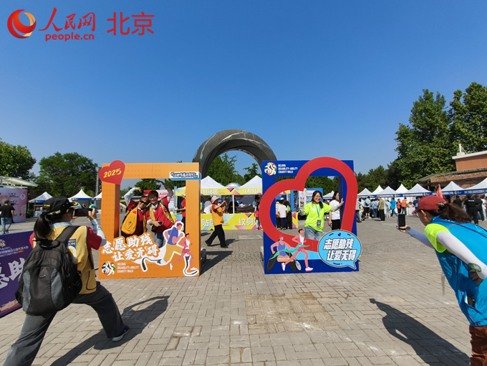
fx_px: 211
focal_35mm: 15
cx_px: 244
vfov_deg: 81.7
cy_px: 183
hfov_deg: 98.2
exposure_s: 1/1117
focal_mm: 2.32
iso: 50
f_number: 2
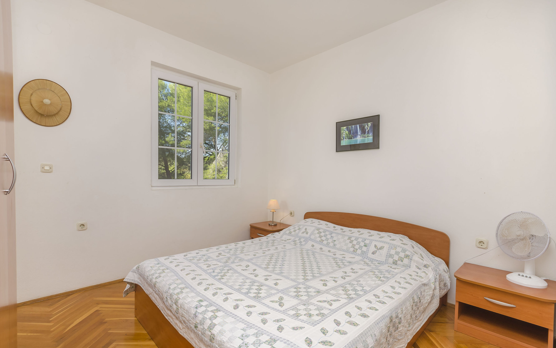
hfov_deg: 97.8
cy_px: 187
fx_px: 242
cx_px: 280
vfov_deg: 71.2
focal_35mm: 16
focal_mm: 10
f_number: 9
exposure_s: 1/100
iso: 100
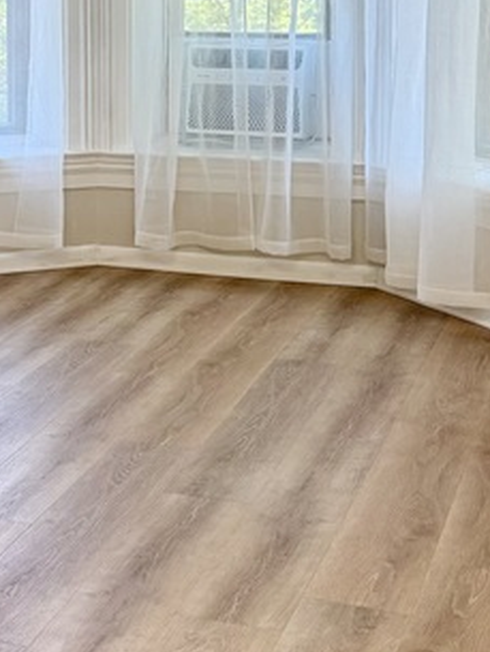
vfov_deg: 22.5
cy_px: 68
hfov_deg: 17.1
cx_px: 56
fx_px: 1603
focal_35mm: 85
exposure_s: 1/171
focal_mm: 6.76
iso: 100
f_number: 1.78
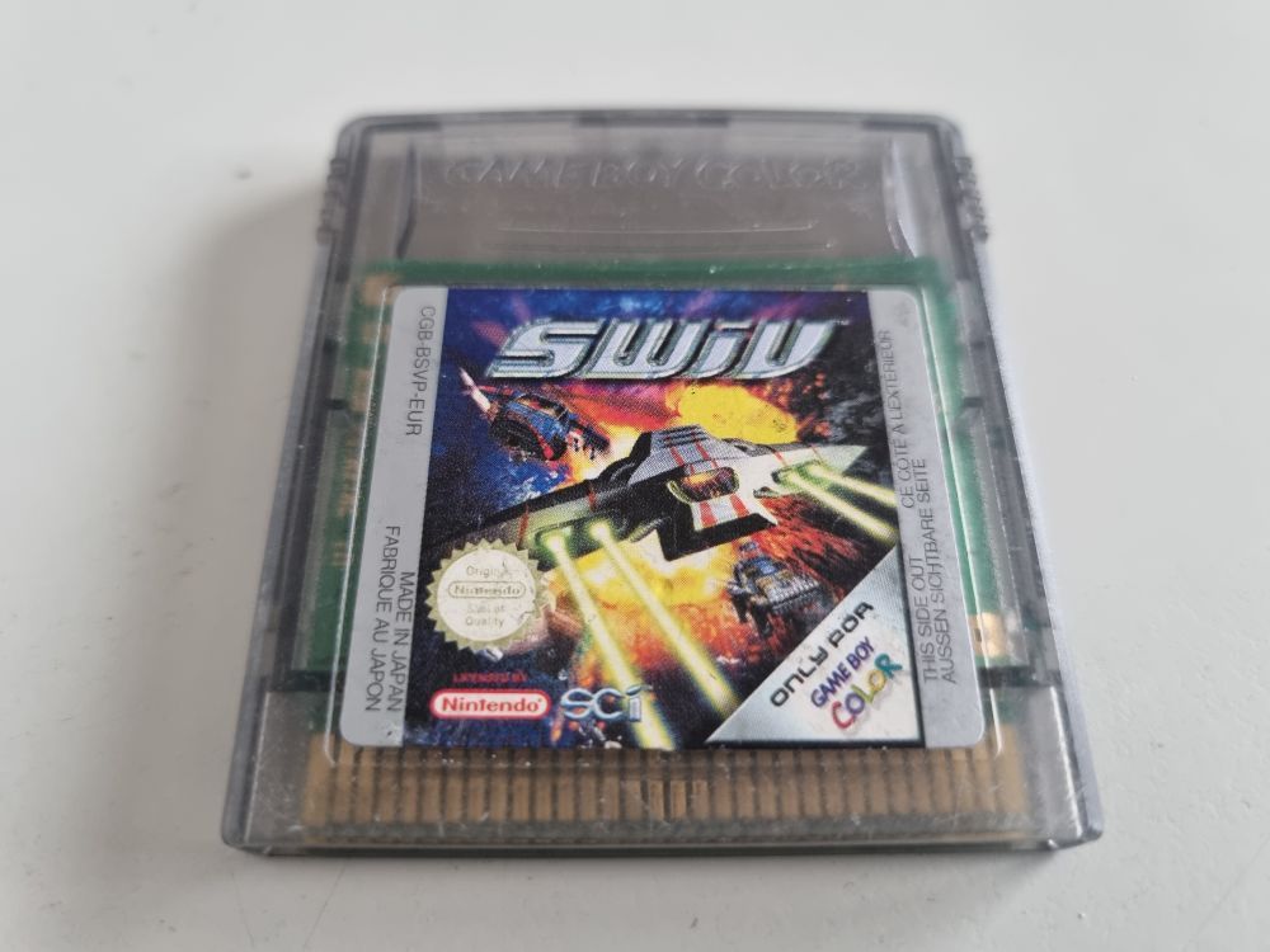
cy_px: 476
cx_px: 635
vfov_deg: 53.1
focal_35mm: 26
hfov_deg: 67.3
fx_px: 954
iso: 320
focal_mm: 5.4
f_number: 1.8
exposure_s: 1/100
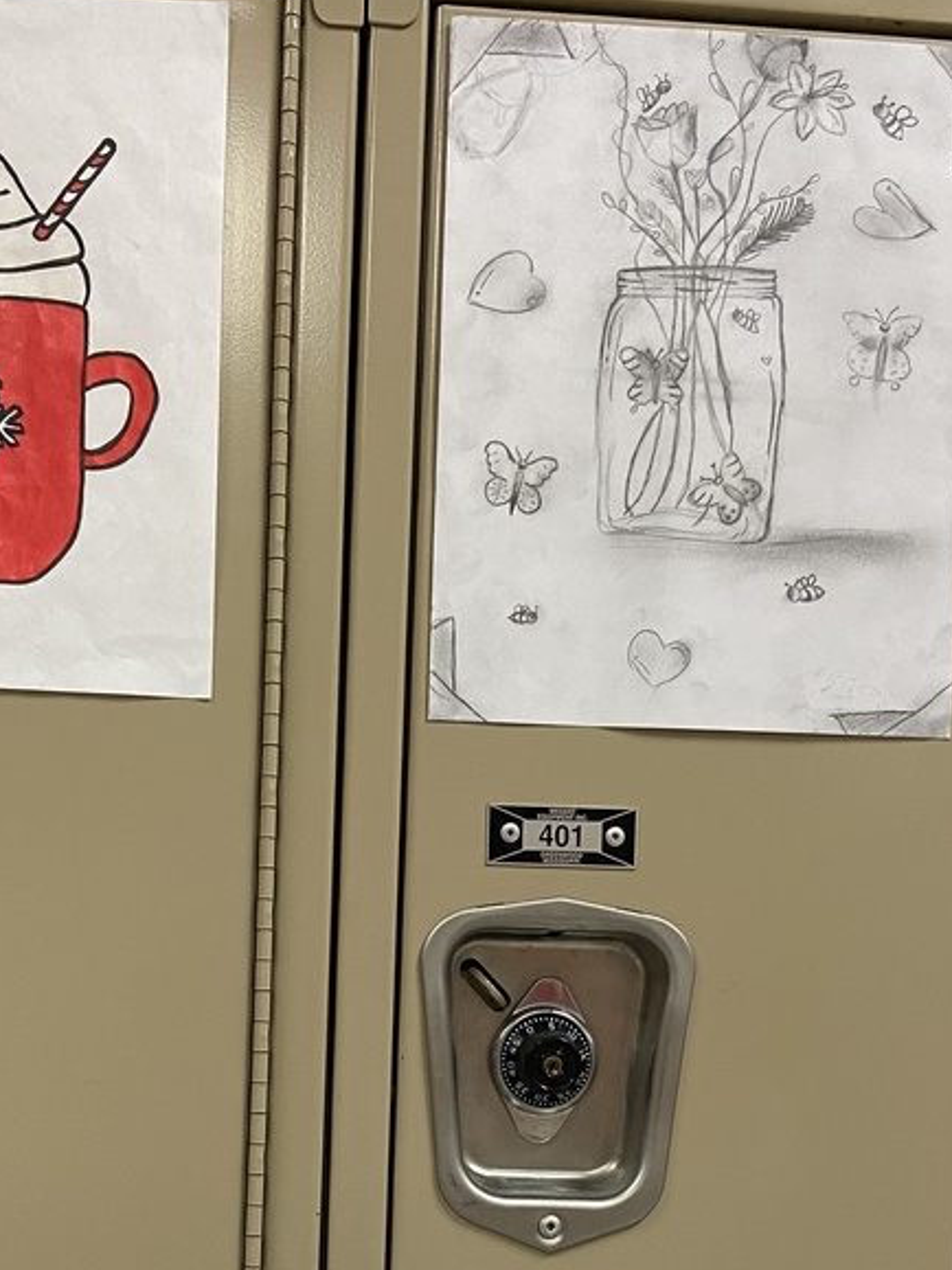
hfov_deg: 31.4
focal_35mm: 46
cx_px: 364
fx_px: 1687
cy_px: 1024
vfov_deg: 39.5
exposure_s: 1/60
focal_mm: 4.25
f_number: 1.8
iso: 160
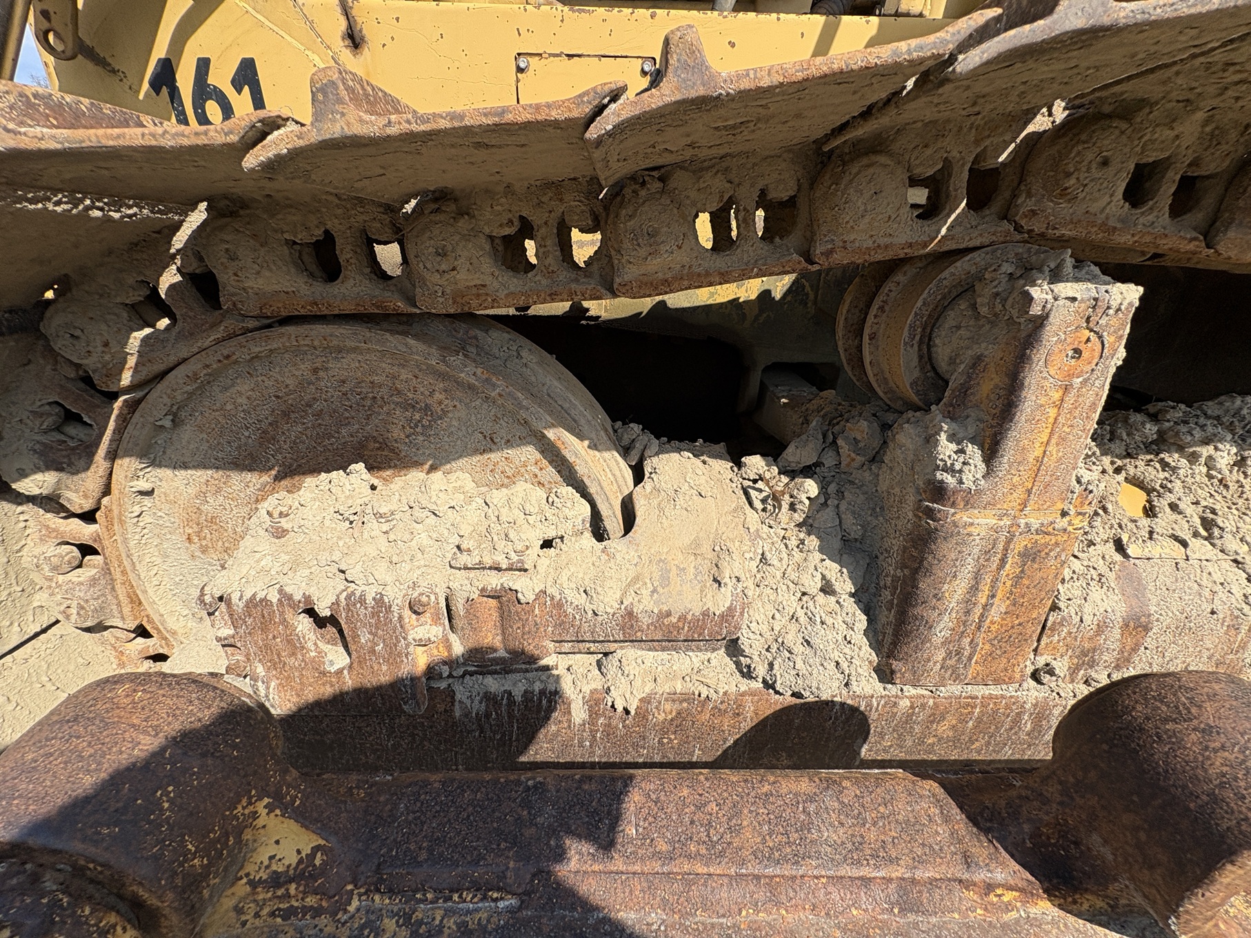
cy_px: 469
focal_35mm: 14
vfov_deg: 85.7
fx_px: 506
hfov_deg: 102.1
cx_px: 626
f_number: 2.2
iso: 50
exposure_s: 1/1299
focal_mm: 2.22
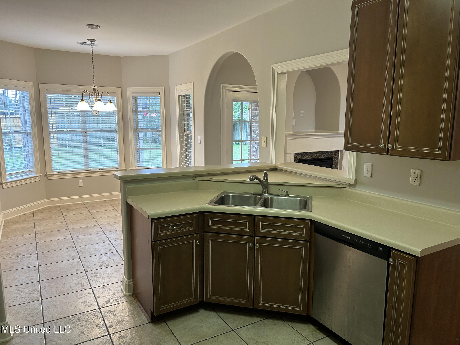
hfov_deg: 67.3
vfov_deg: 53.1
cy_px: 172
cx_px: 230
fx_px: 346
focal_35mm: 26
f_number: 1.5
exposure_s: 1/60
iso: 80
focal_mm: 5.7
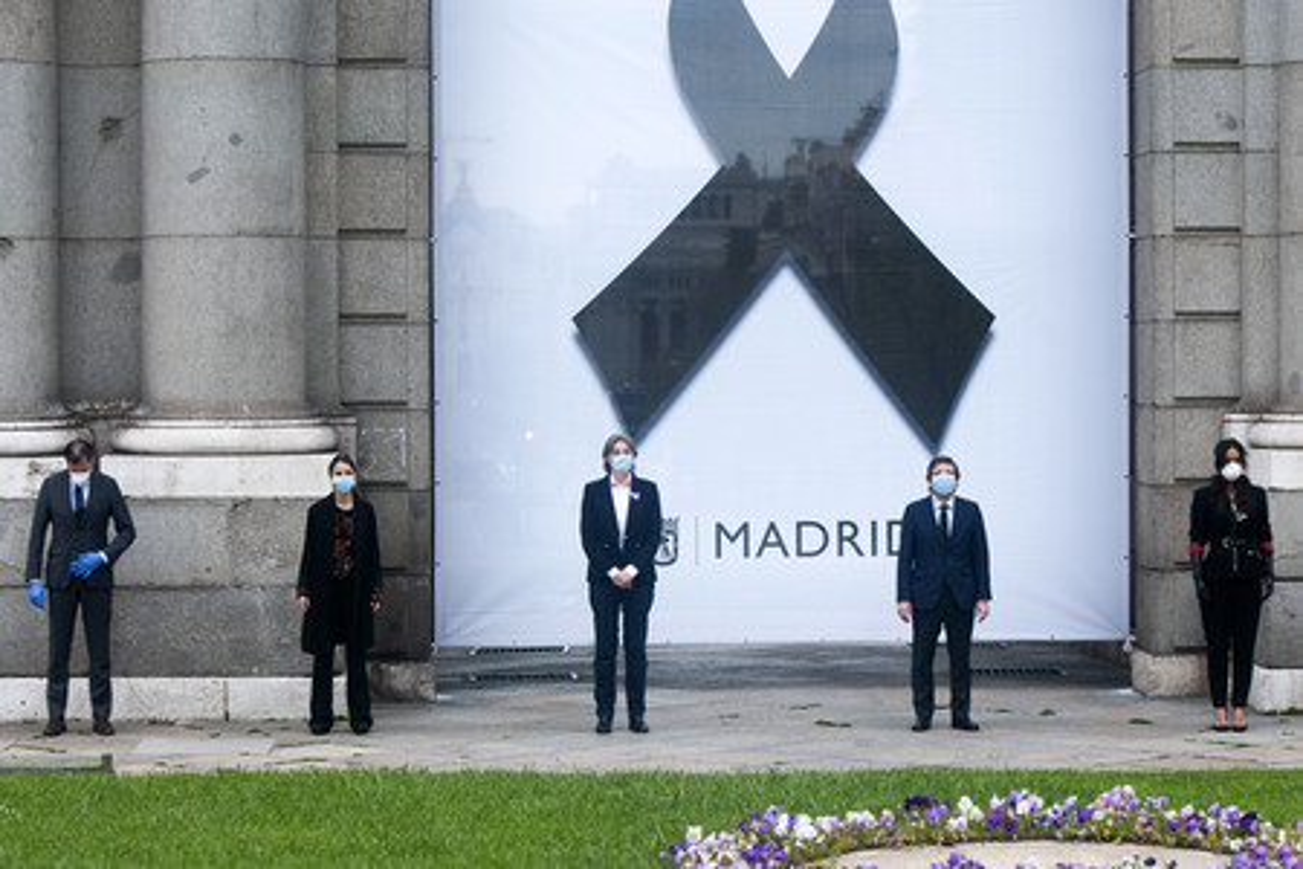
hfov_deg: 19.5
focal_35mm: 105
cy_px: 434
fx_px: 3800
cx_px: 652
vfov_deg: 13.0
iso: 500
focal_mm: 70
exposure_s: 1/160
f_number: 5
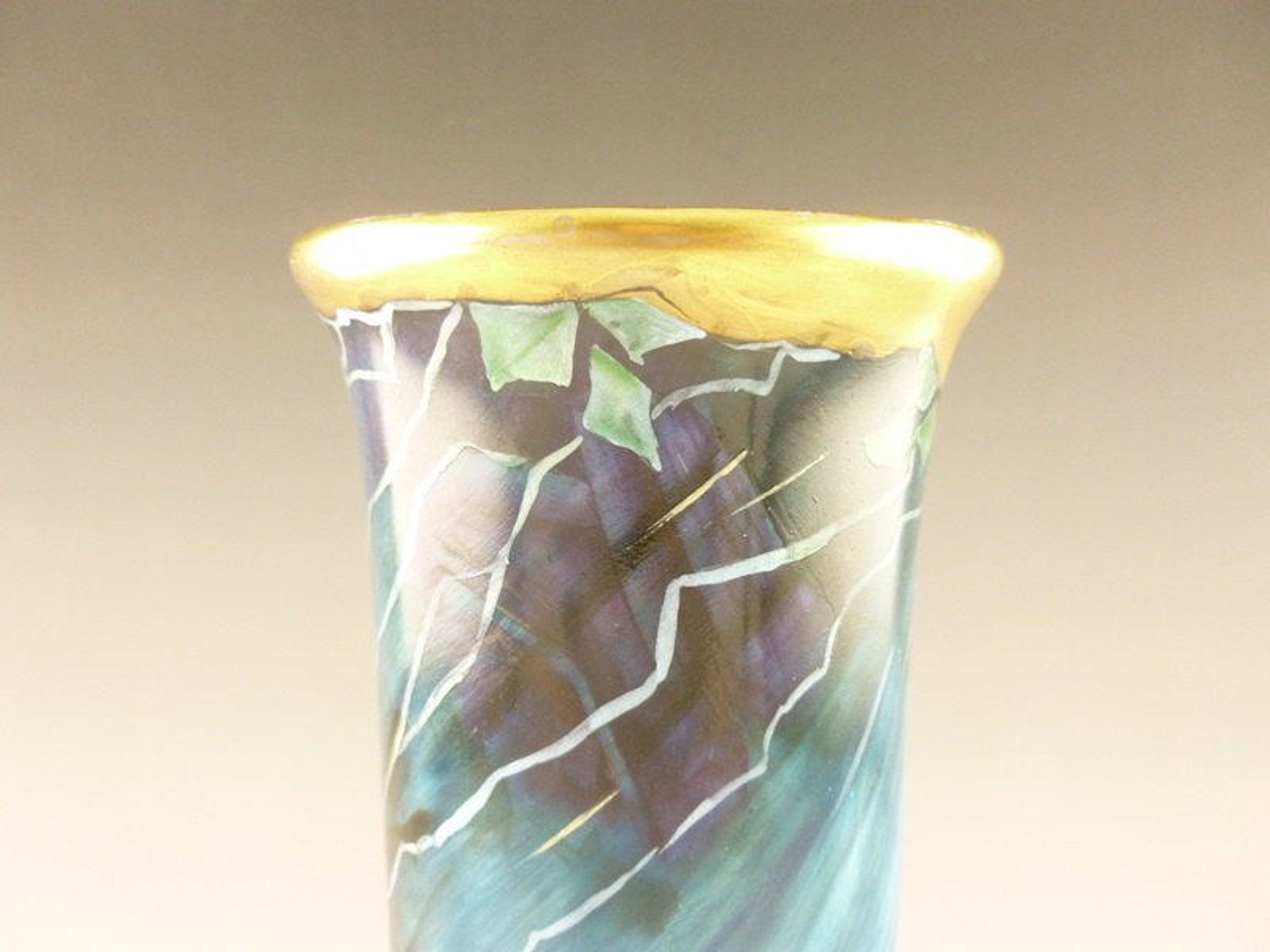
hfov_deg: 63.4
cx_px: 635
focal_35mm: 28
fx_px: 1027
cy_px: 476
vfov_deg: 49.7
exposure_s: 1/100
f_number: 3.3
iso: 400
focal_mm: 5
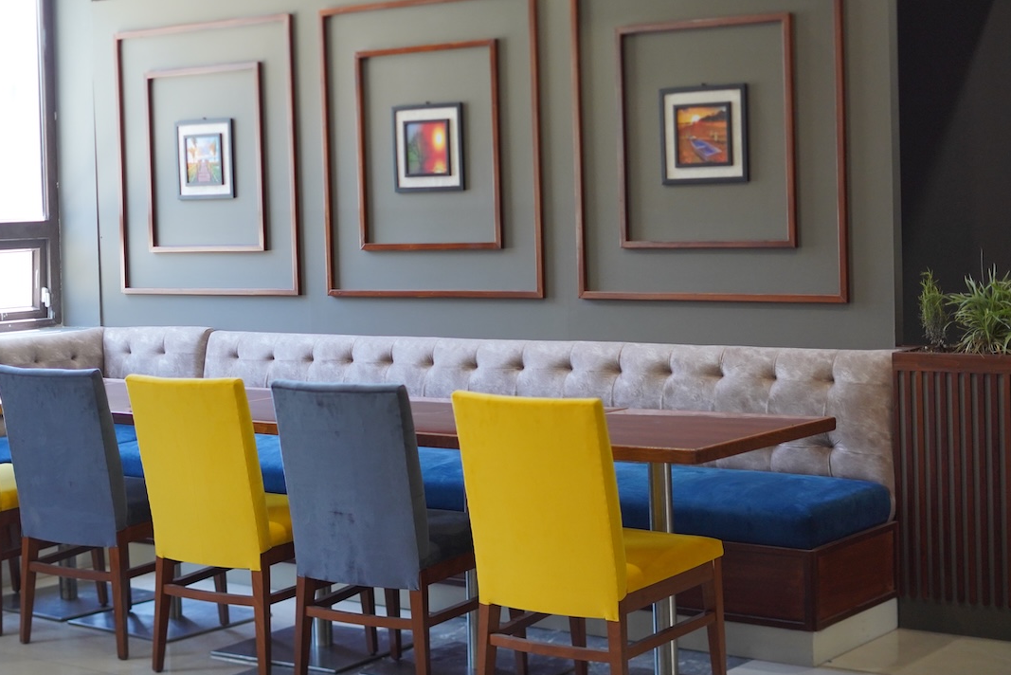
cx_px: 391
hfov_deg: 31.3
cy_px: 325
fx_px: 1798
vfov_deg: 21.3
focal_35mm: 64
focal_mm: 50
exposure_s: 1/400
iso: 1250
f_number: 2
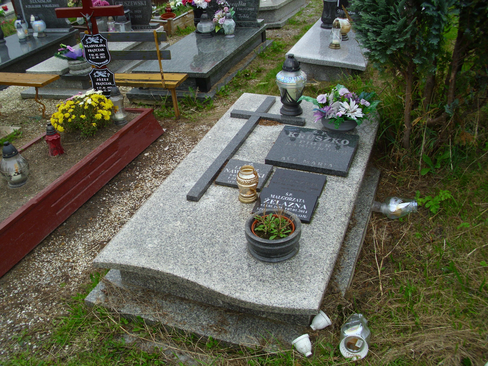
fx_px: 493
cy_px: 183
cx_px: 244
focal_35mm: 35
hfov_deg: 52.6
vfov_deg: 40.7
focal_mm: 6.2
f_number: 3
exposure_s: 1/346
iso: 50
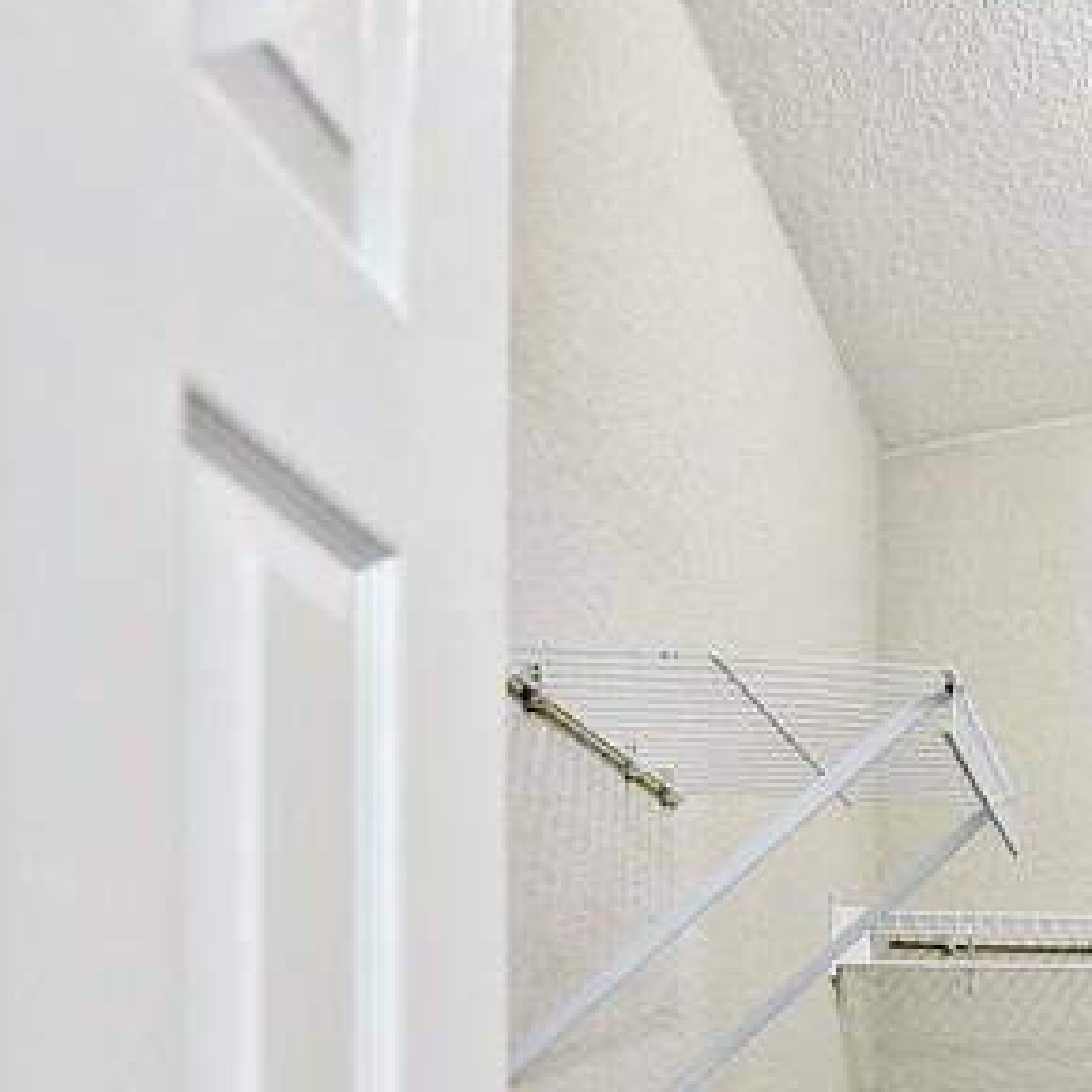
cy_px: 1173
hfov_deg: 31.4
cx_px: 1401
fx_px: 1499
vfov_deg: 35.0
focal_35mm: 42
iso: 800
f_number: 3.2
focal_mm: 14
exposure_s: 1/60
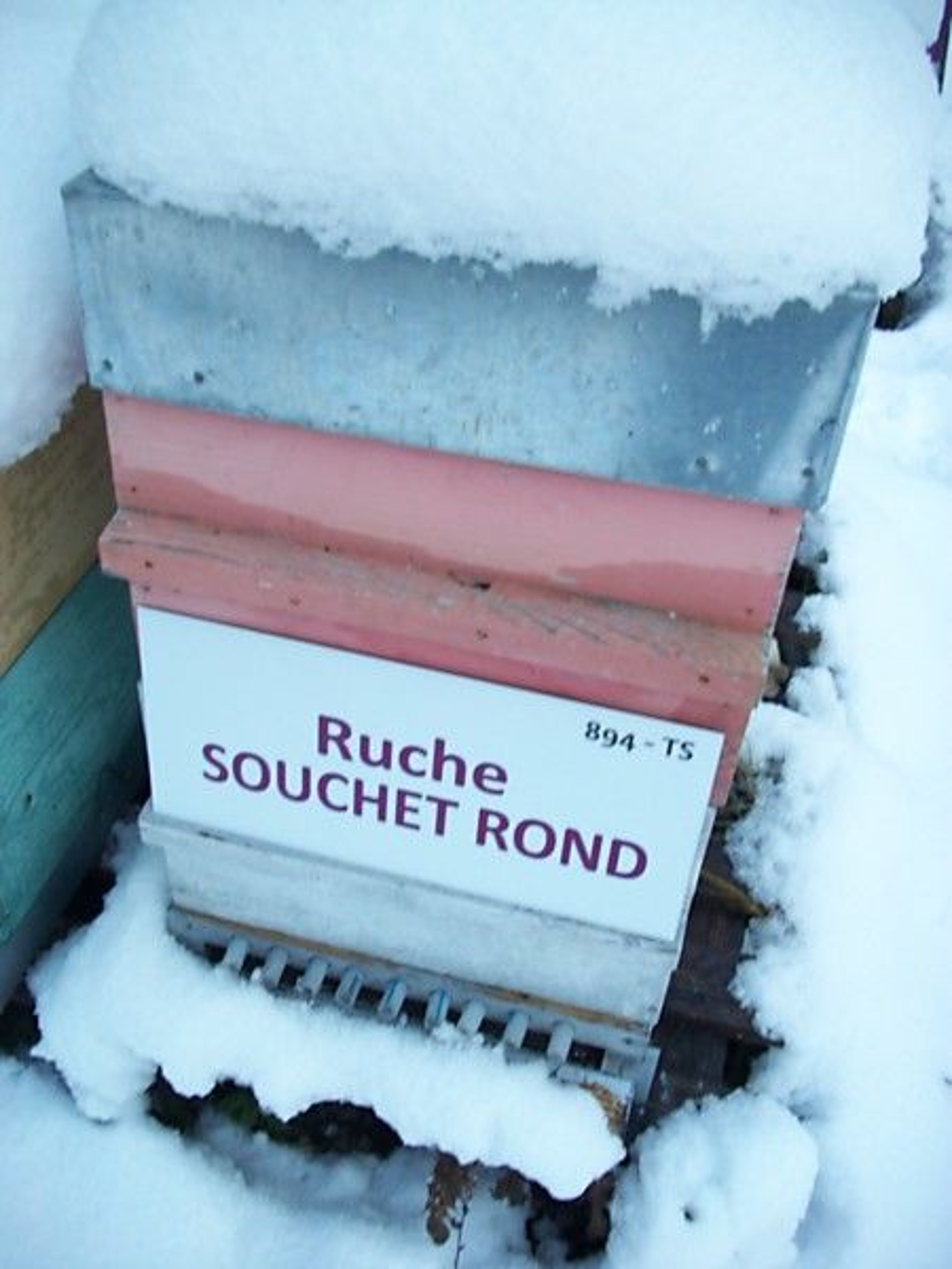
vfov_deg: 56.8
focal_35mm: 32
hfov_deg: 44.2
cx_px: 476
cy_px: 634
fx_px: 1173
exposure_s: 1/80
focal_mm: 5.7
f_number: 2.9
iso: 80
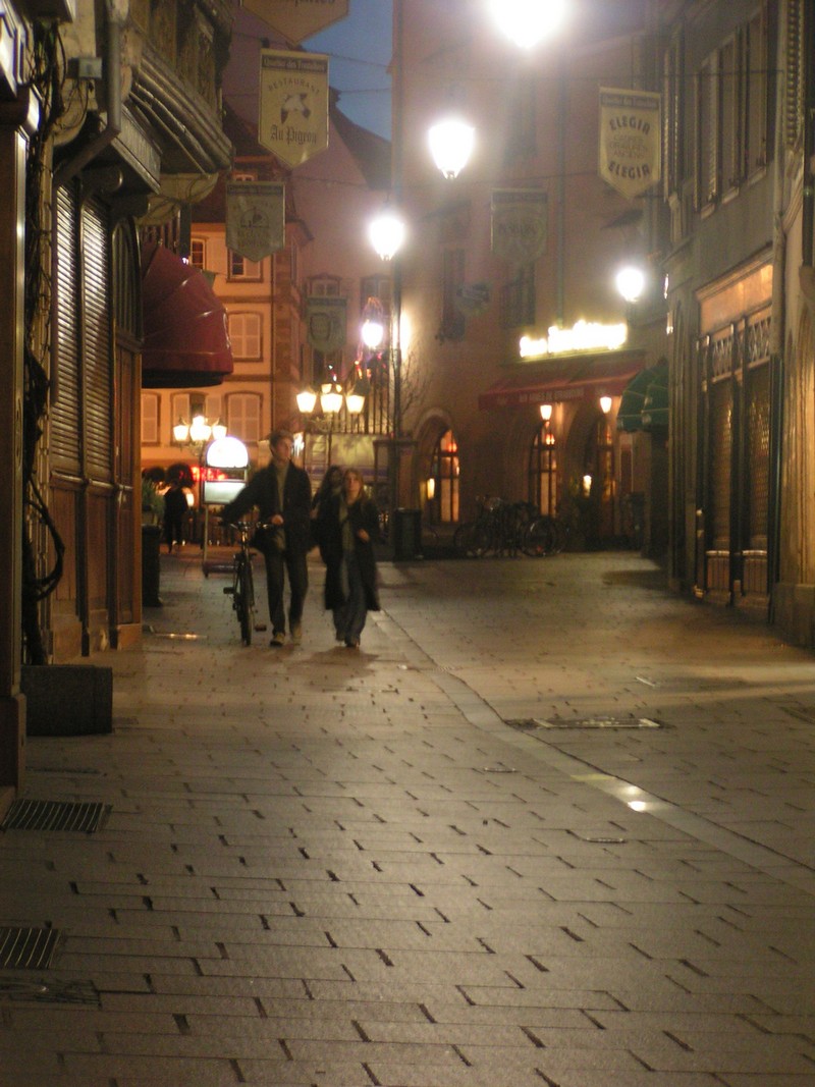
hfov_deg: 11.3
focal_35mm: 131
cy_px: 544
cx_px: 408
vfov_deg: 15.1
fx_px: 4113
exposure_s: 1/6
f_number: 3.5
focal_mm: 20
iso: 200
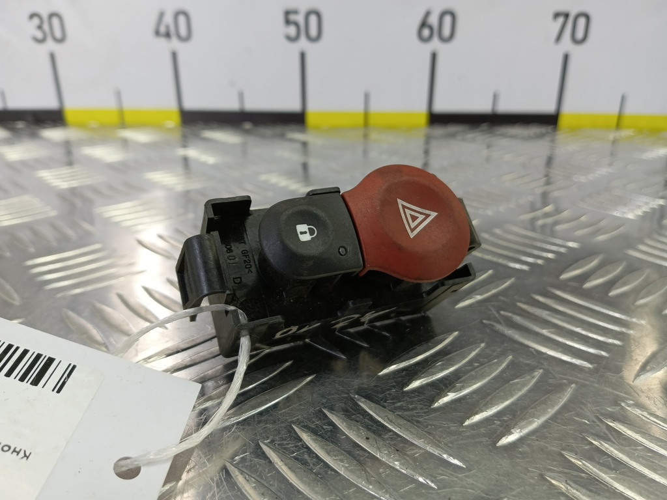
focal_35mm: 23
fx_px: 443
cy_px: 250
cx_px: 334
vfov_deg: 58.9
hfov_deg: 73.9
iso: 116
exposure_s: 1/50
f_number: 1.6
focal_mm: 4.11
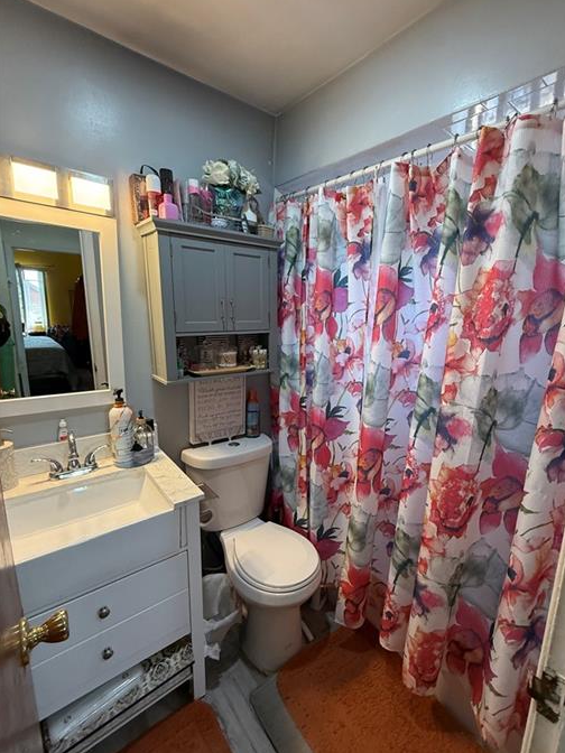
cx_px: 319
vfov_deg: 94.5
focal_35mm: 16
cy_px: 381
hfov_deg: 77.7
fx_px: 348
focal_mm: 2.22
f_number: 2.2
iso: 400
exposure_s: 1/120
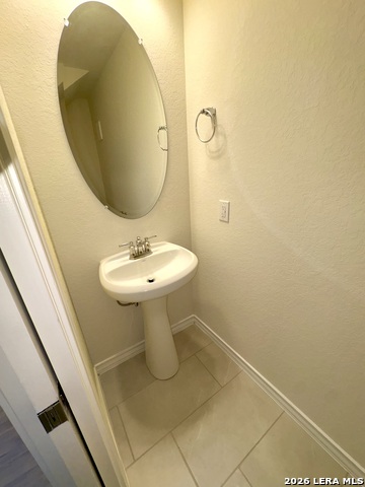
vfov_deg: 102.1
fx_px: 197
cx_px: 182
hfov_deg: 85.7
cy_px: 244
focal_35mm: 14
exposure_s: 1/122
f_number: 2.2
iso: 50
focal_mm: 2.22
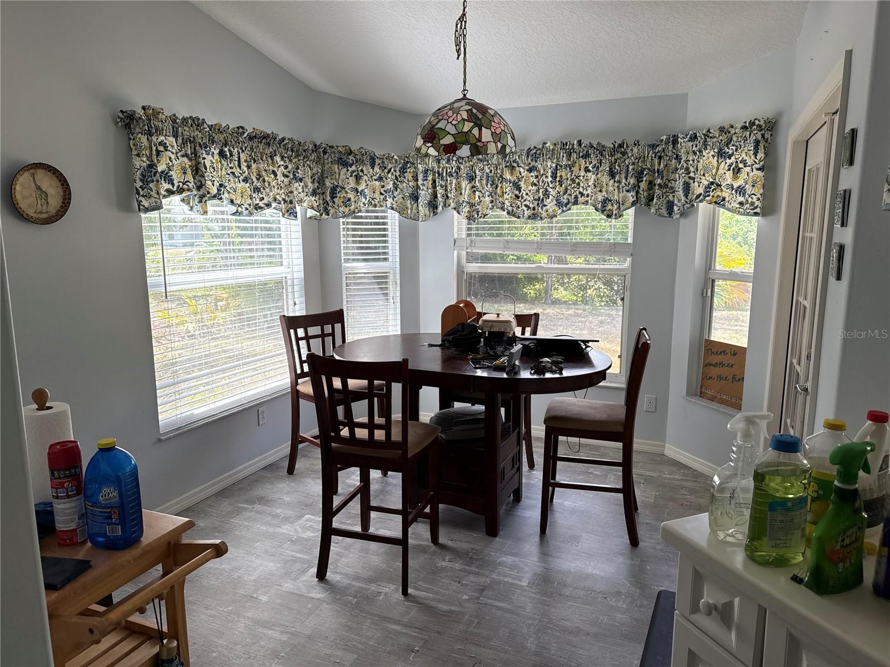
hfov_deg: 71.6
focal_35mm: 24
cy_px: 334
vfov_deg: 56.8
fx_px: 617
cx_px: 445
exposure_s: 1/341
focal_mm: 6.76
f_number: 1.78
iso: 100
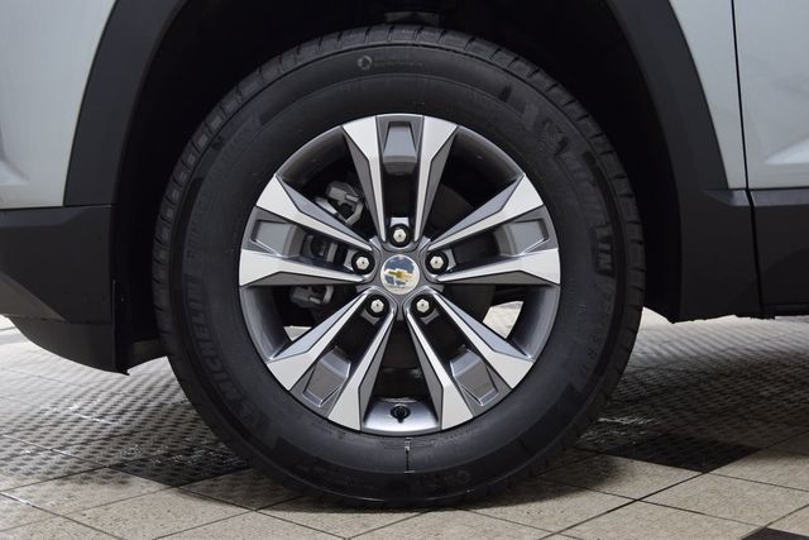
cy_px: 270
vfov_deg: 26.5
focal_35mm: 51
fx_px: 1146
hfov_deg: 38.9
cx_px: 404
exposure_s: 1/15
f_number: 6.3
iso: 800
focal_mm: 34
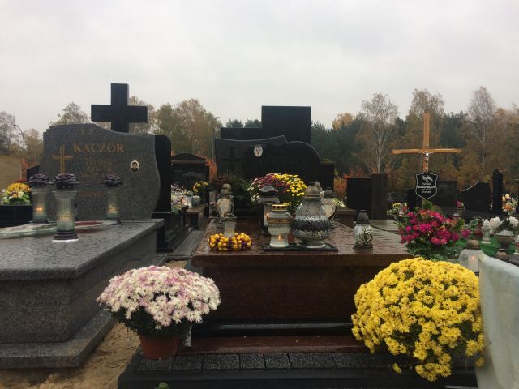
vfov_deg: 48.2
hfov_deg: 61.7
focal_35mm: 29
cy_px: 194
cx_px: 260
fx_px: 435
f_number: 2.2
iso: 40
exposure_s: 1/100
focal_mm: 4.15
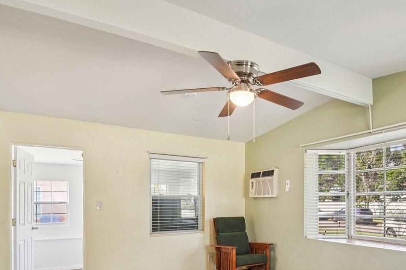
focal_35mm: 25
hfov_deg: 70.8
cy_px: 207
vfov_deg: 48.9
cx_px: 245
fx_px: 282
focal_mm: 16
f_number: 8
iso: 400
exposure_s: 1/13
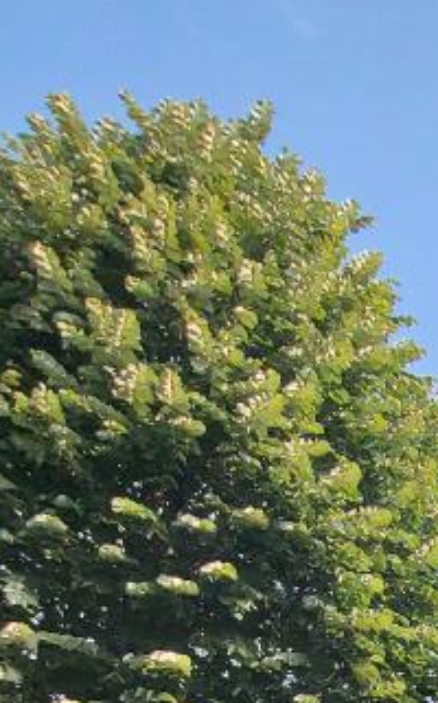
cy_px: 970
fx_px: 1053
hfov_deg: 15.0
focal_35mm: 55
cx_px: 1029
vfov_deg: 28.4
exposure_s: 1/633
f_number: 2.2
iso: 32
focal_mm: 1.74
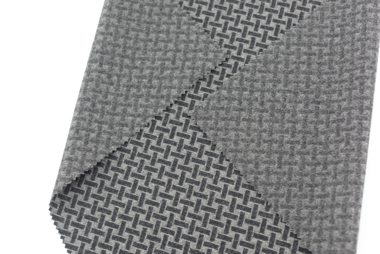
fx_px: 528
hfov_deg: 39.6
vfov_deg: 27.0
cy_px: 127
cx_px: 190
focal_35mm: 50
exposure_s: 1/50
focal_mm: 50
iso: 100
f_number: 3.5
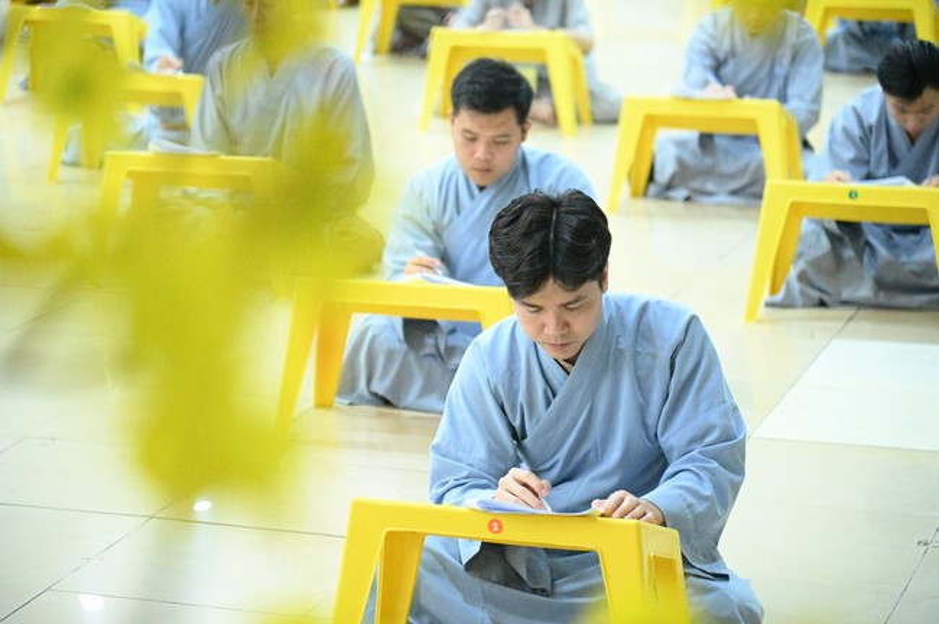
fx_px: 3127
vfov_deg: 11.4
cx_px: 470
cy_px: 312
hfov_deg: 17.1
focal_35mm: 120
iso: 32000
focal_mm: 120
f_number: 4
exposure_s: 1/250
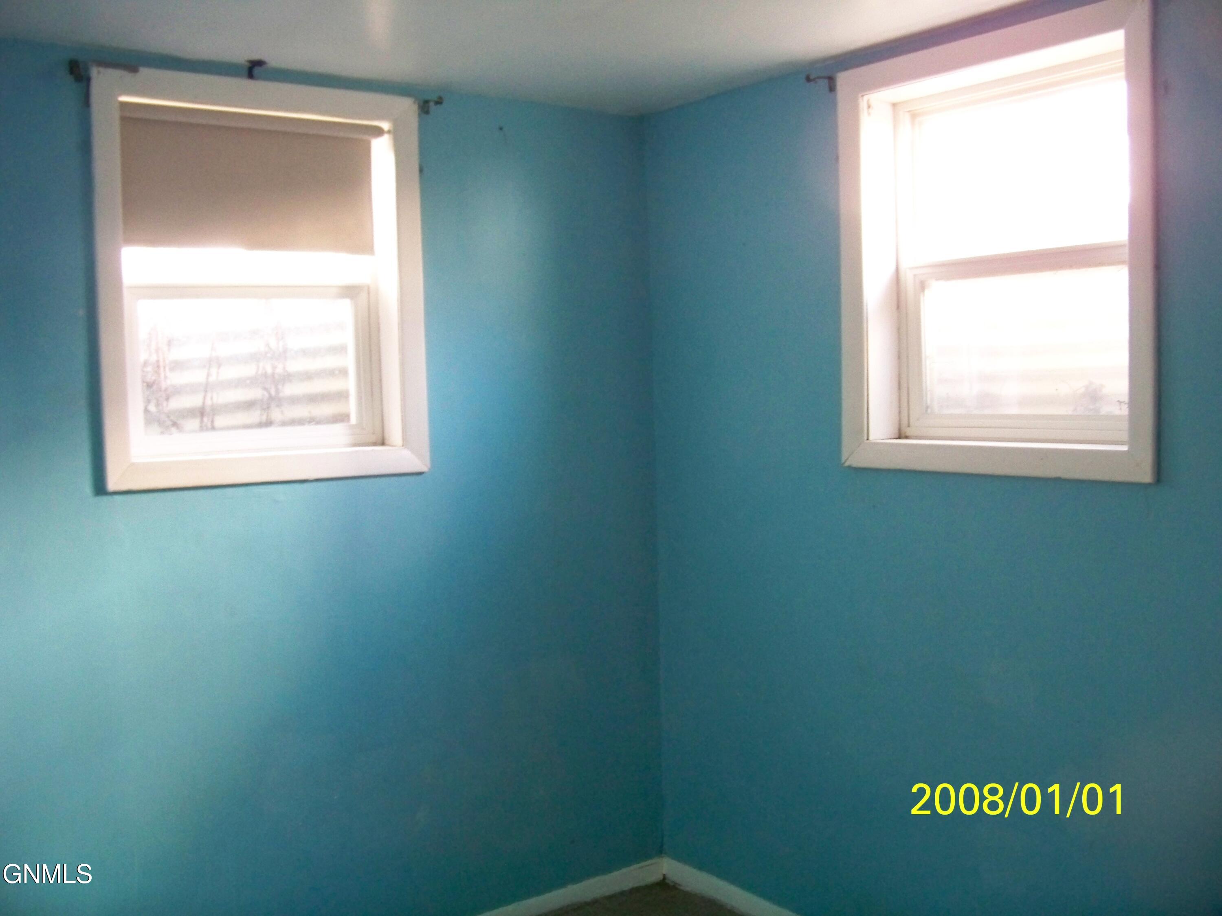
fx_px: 1165
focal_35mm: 33
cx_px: 611
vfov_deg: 42.9
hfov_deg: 55.4
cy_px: 458
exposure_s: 1/30
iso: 500
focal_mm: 5.85
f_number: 2.8
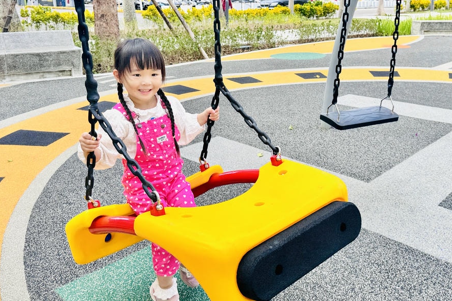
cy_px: 97
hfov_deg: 55.7
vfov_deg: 38.4
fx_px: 427
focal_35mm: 34
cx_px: 248
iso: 80
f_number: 1.78
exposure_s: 1/723
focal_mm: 6.76
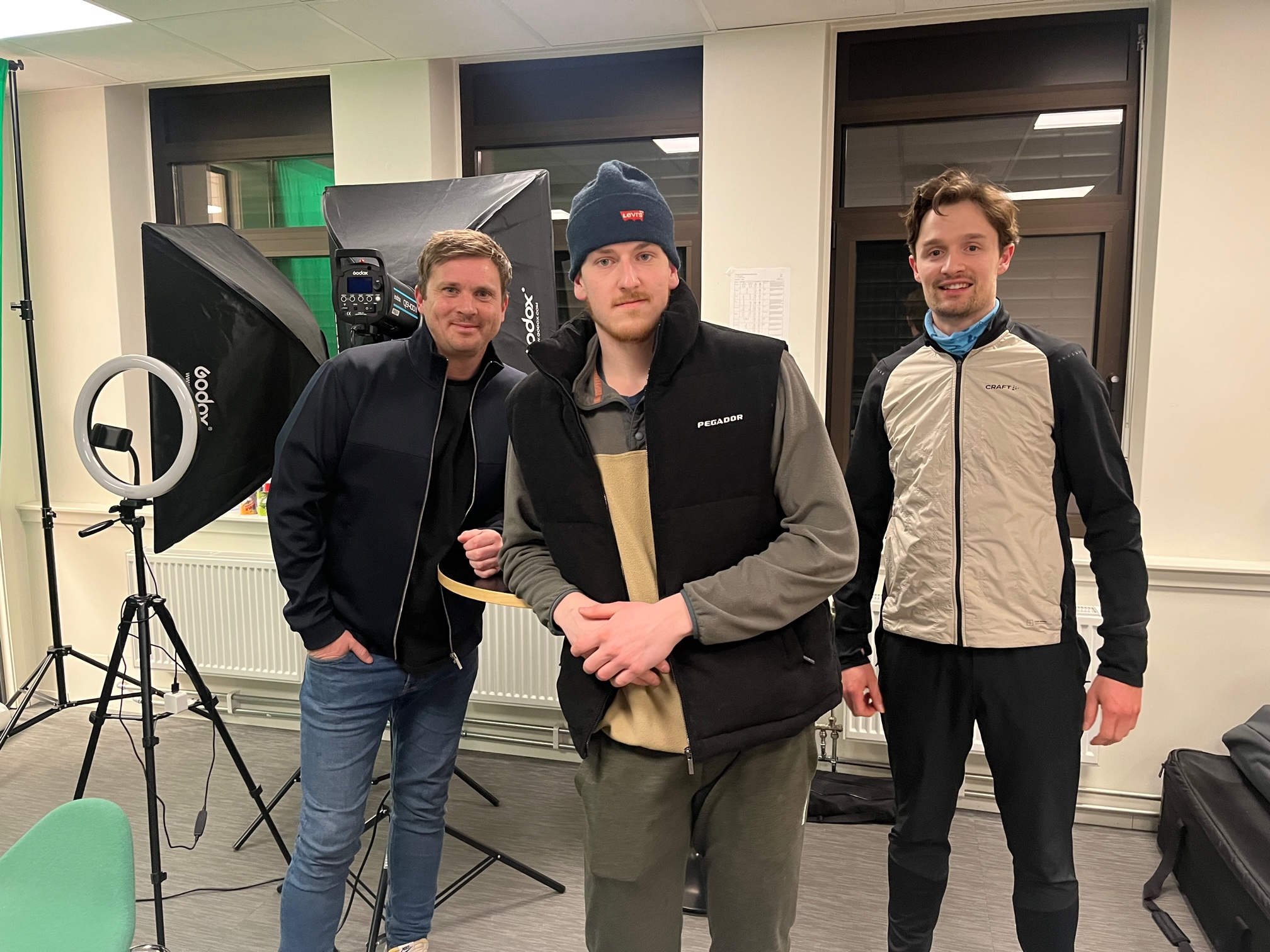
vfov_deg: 53.1
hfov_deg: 67.3
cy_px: 476
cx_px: 635
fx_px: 954
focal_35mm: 26
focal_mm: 5.1
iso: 400
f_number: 1.6
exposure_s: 1/50
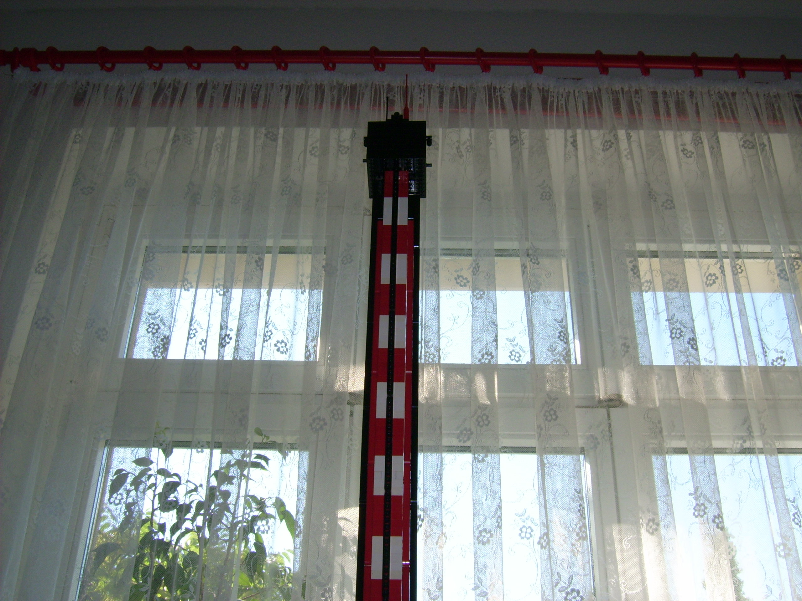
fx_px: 1043
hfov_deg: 42.1
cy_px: 300
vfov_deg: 32.2
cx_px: 401
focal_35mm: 45
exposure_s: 1/65
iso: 50
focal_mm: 7.53
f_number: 6.4
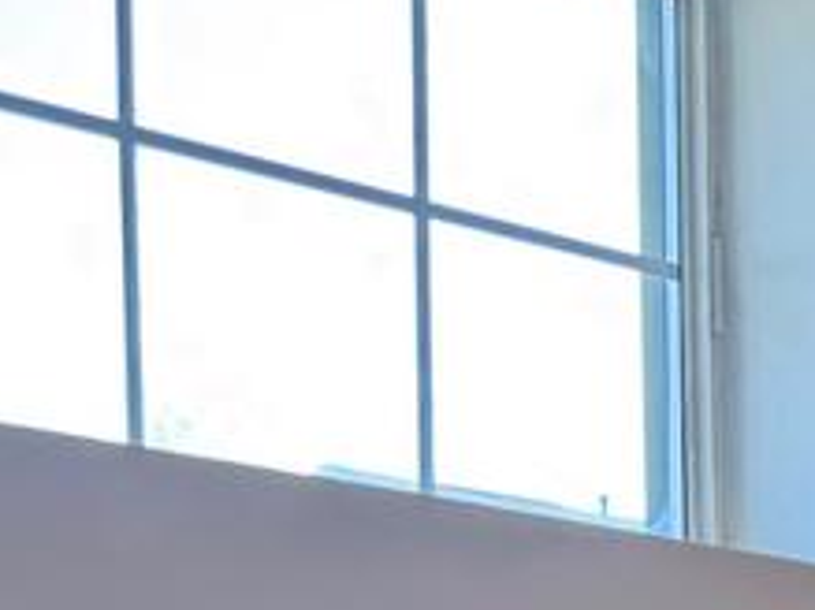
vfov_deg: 8.7
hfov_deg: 10.8
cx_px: 1902
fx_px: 3718
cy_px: 1369
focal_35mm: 158
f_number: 1.78
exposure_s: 1/120
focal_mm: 6.76
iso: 100
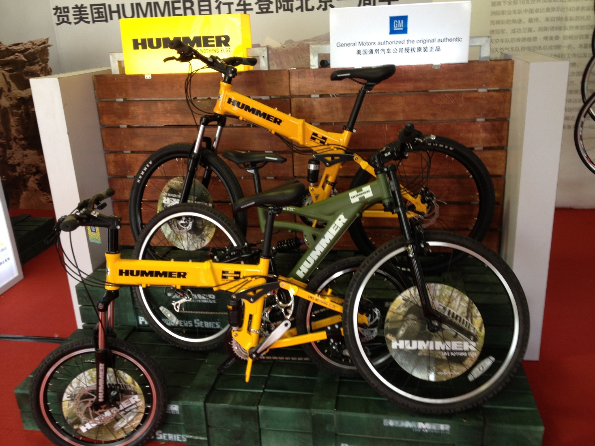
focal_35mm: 35
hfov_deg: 52.6
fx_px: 602
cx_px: 298
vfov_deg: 40.7
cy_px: 223
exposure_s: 1/24
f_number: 2.4
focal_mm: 4.28
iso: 80
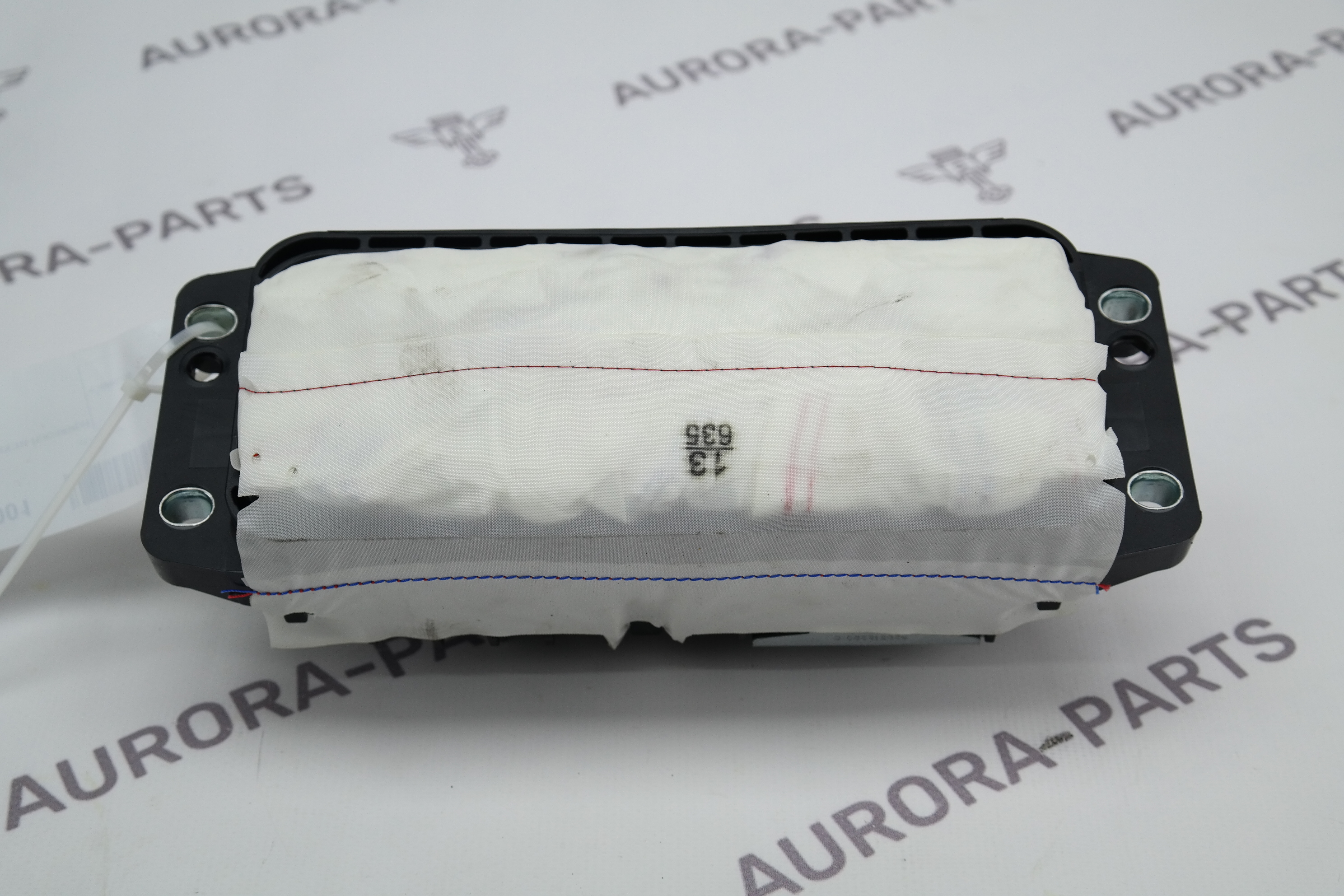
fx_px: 1979
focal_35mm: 53
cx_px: 672
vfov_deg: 25.5
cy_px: 448
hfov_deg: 37.5
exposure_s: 1/125
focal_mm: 35
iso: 200
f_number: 4.5
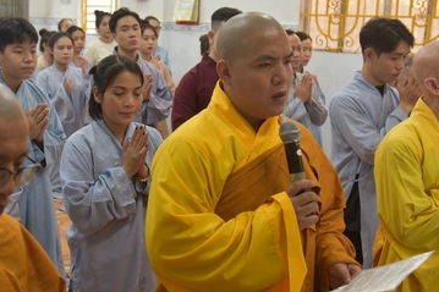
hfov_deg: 34.1
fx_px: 707
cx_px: 142
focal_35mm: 58
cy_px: 145
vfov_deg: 23.4
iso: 450
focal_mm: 32
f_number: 4
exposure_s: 1/60
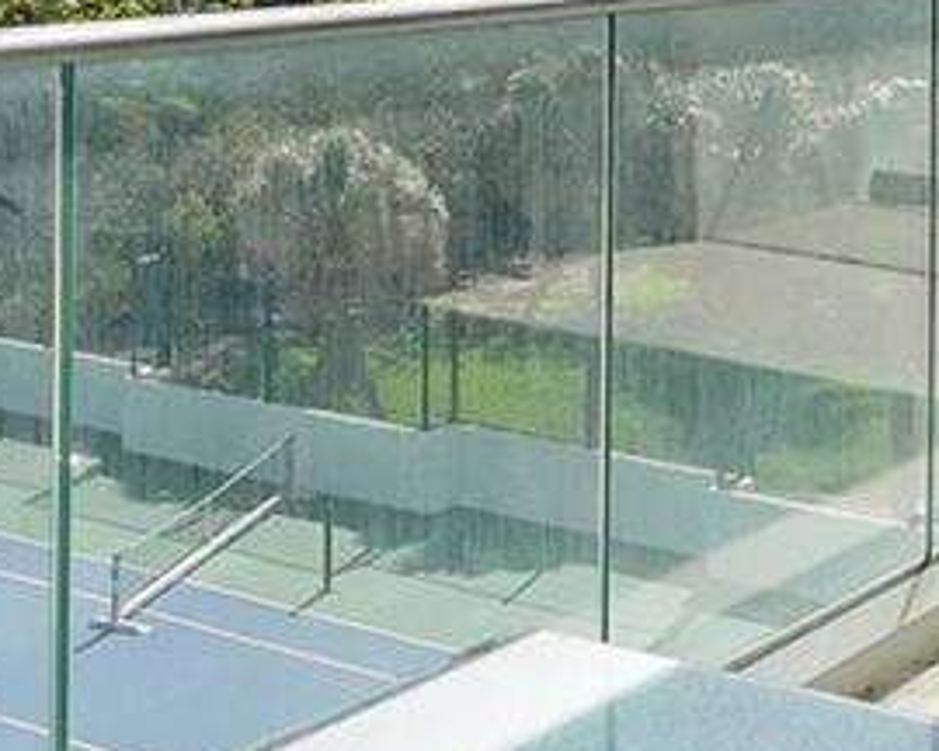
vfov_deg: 16.6
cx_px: -77
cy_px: -129
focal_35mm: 89
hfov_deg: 20.6
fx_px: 2473
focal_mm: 16
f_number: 13
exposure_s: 1/400
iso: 640
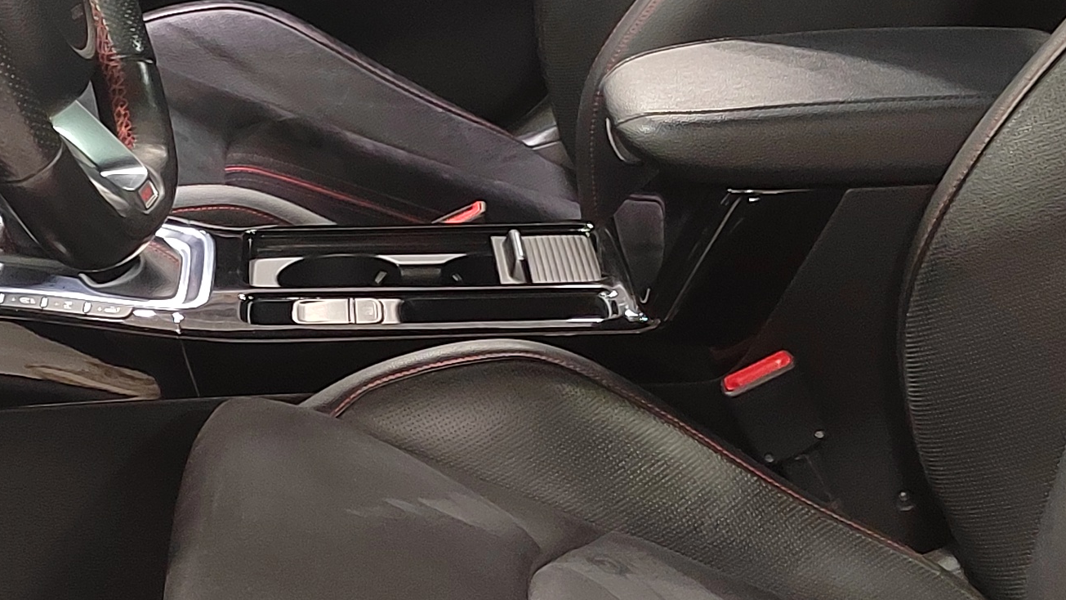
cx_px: 239
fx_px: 2487
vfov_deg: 13.7
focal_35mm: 88
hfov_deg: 23.9
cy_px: 181
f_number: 1.9
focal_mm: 5.52
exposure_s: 1/40
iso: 3197
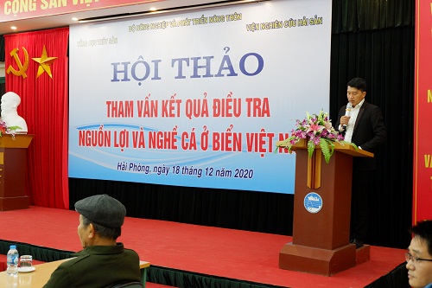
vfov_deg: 28.6
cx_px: 216
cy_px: 144
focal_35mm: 47
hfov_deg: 41.9
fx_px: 564
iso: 1600
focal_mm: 31
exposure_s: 1/45
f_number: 4.7
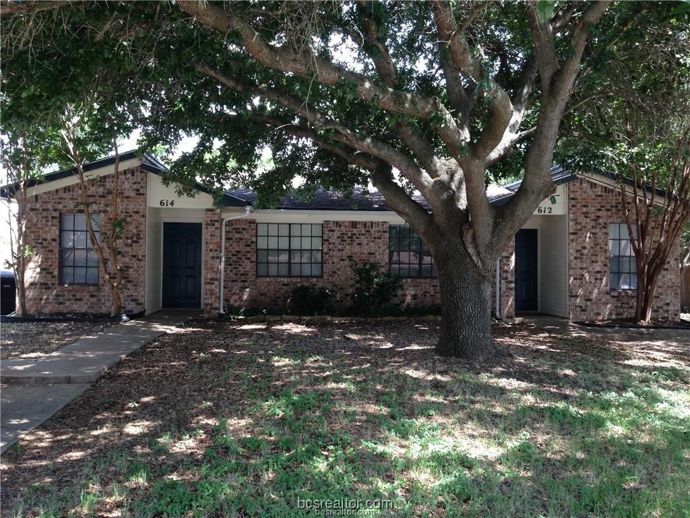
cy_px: 259
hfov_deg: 55.4
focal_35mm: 33
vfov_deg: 42.9
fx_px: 658
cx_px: 345
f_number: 2.4
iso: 50
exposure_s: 1/120
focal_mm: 4.12
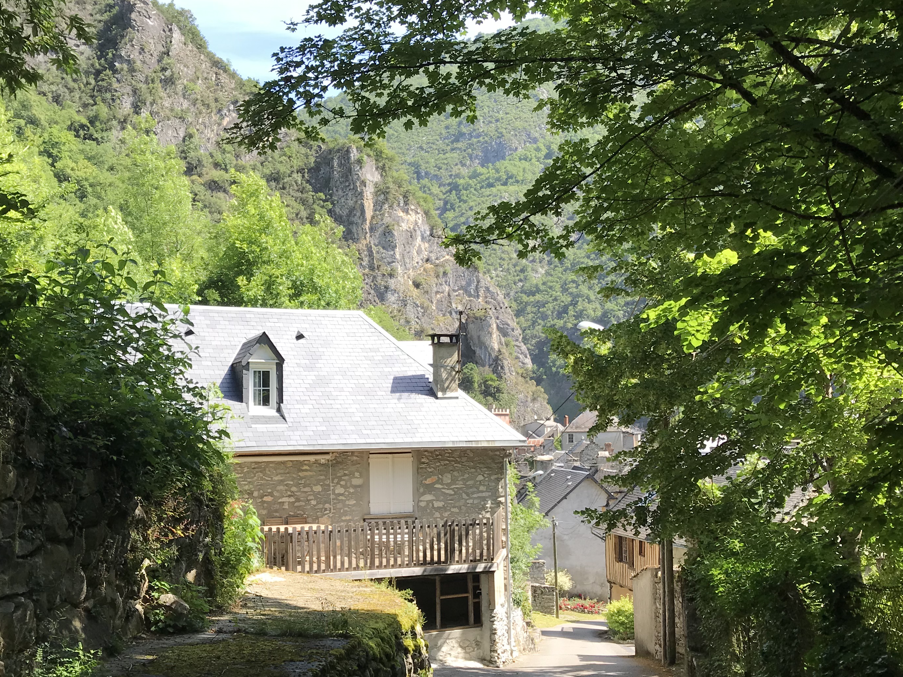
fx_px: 1069
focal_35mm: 41
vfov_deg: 35.1
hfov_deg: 45.6
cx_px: 386
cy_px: 380
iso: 20
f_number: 1.8
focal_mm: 3.99
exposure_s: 1/643
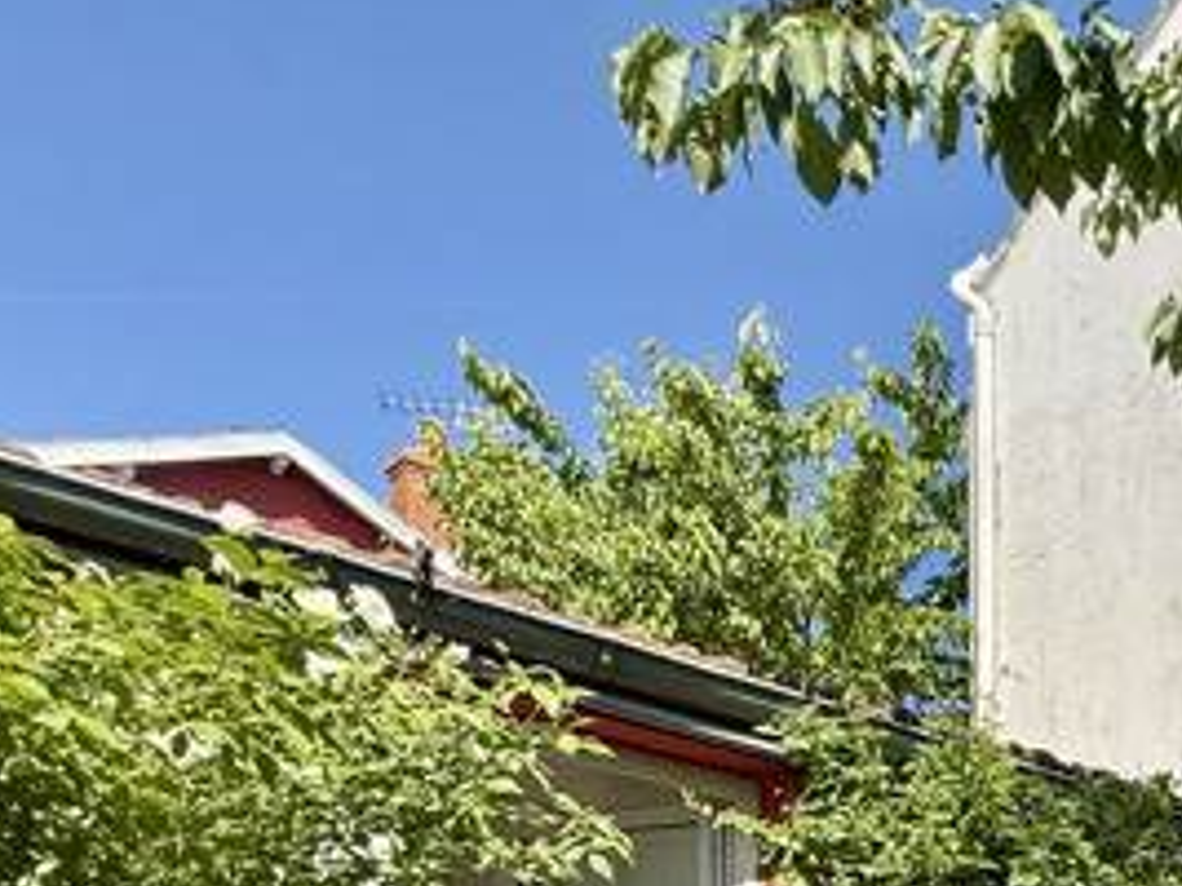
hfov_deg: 34.4
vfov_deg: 27.0
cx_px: 1470
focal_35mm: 42
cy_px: 1240
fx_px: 1433
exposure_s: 1/1167
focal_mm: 2.22
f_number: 2.2
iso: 64
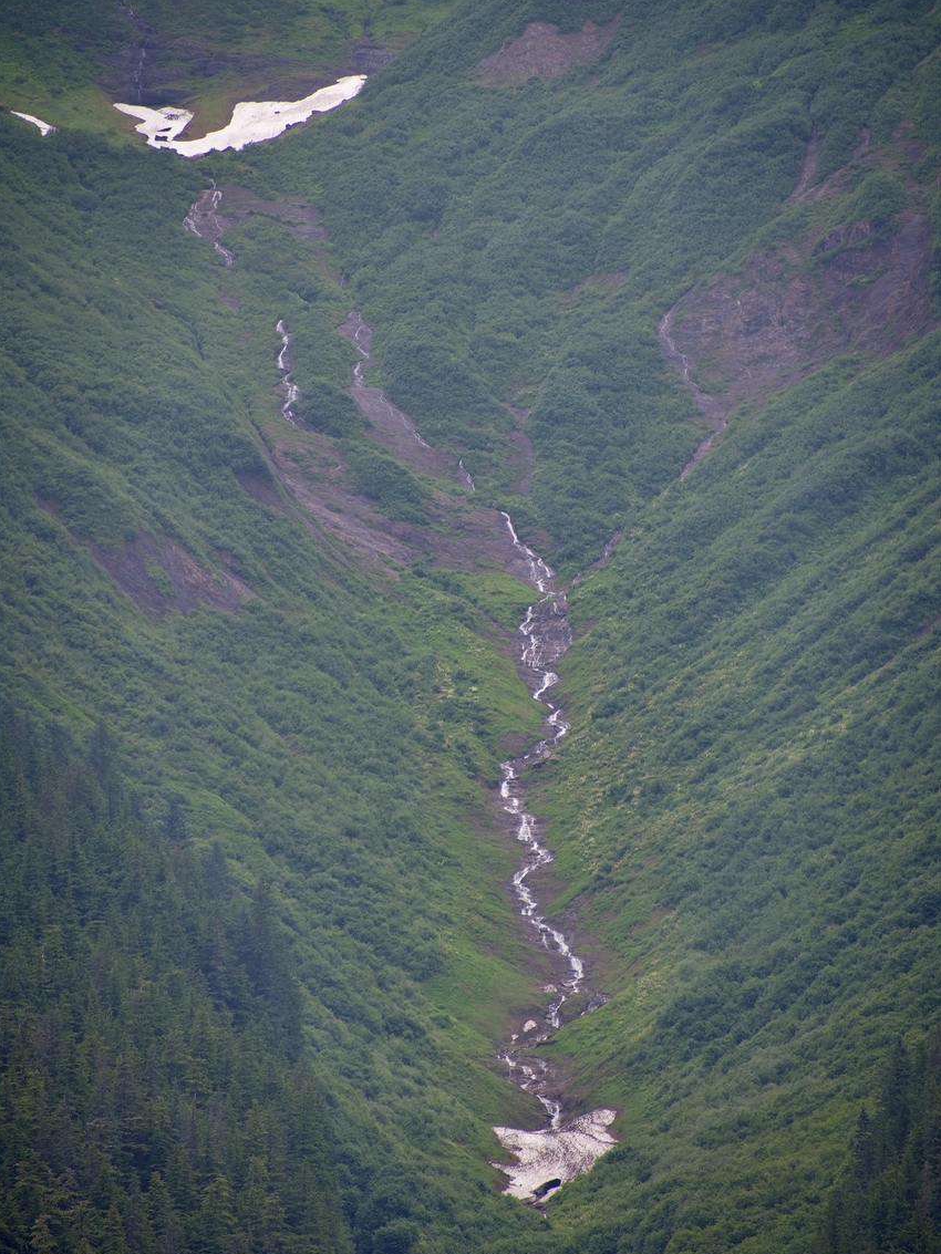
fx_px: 11814
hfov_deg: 4.6
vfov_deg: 6.1
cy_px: 598
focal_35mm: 326
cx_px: 469
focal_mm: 300
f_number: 5.6
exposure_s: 1/640
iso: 400
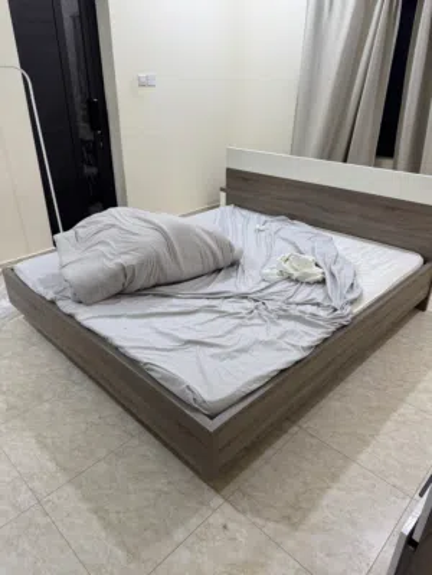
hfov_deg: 56.8
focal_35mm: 24
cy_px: 288
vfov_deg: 71.6
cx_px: 216
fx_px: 399
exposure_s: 1/100
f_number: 1.78
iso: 160
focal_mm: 6.76
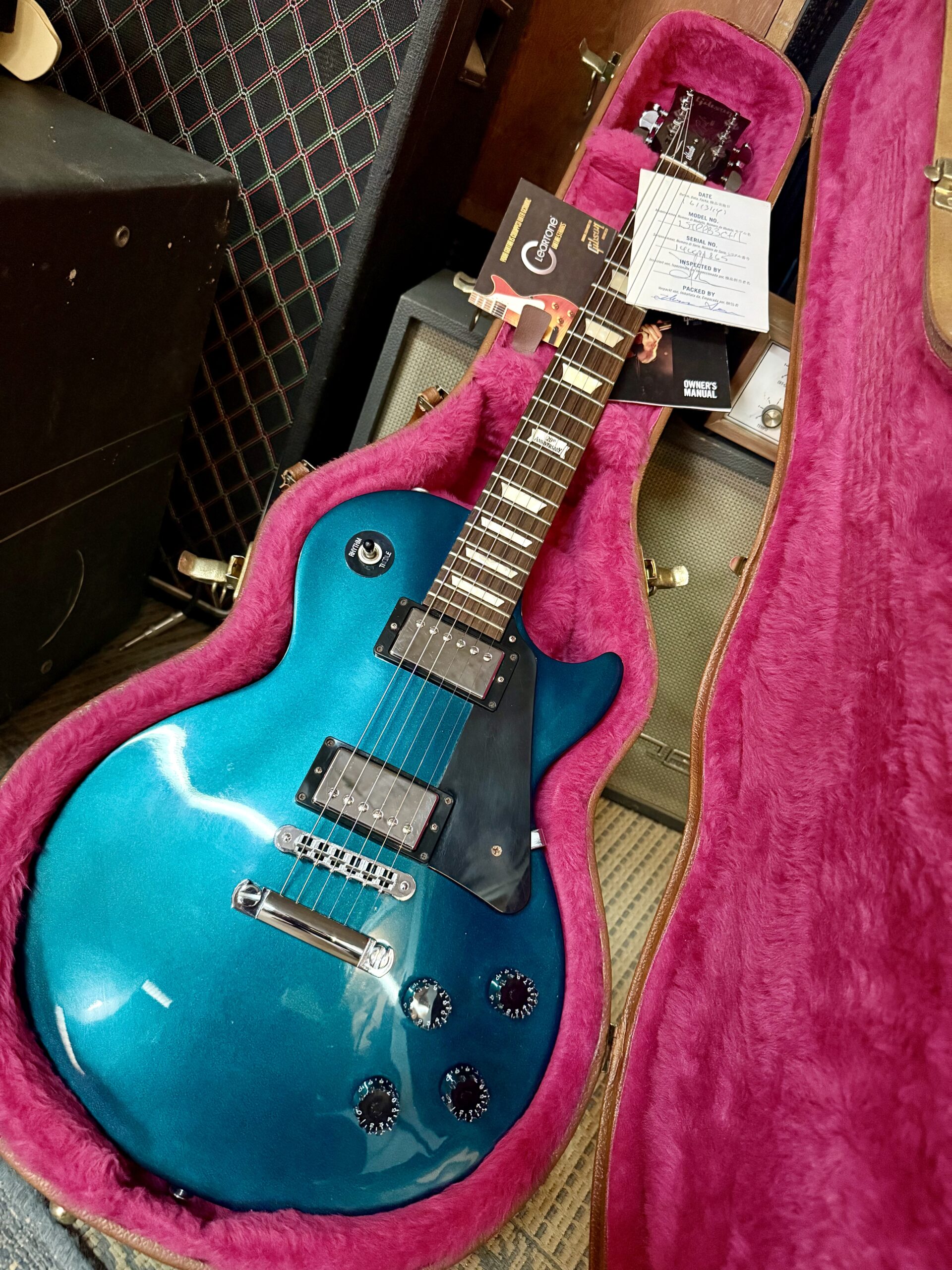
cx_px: 476
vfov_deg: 71.6
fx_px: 880
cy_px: 635
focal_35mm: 24
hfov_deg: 56.8
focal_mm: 6.76
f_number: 1.78
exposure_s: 1/33
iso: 1000
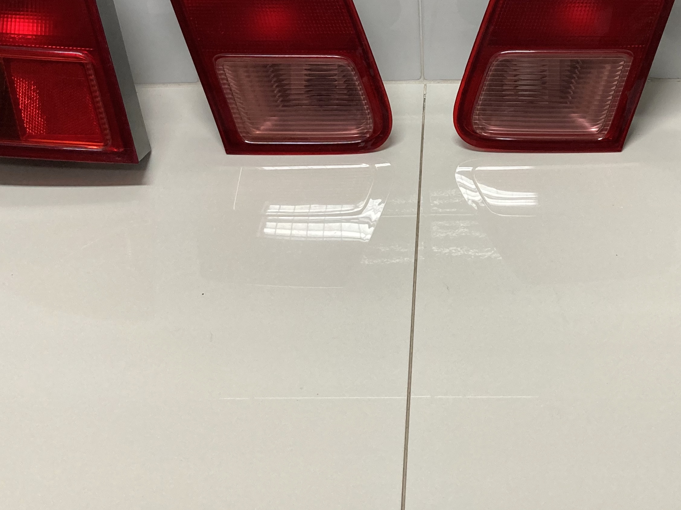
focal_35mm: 50
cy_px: 58
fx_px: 984
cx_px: 439
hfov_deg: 37.9
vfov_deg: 28.1
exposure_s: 1/60
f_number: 1.8
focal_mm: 3.99
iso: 160
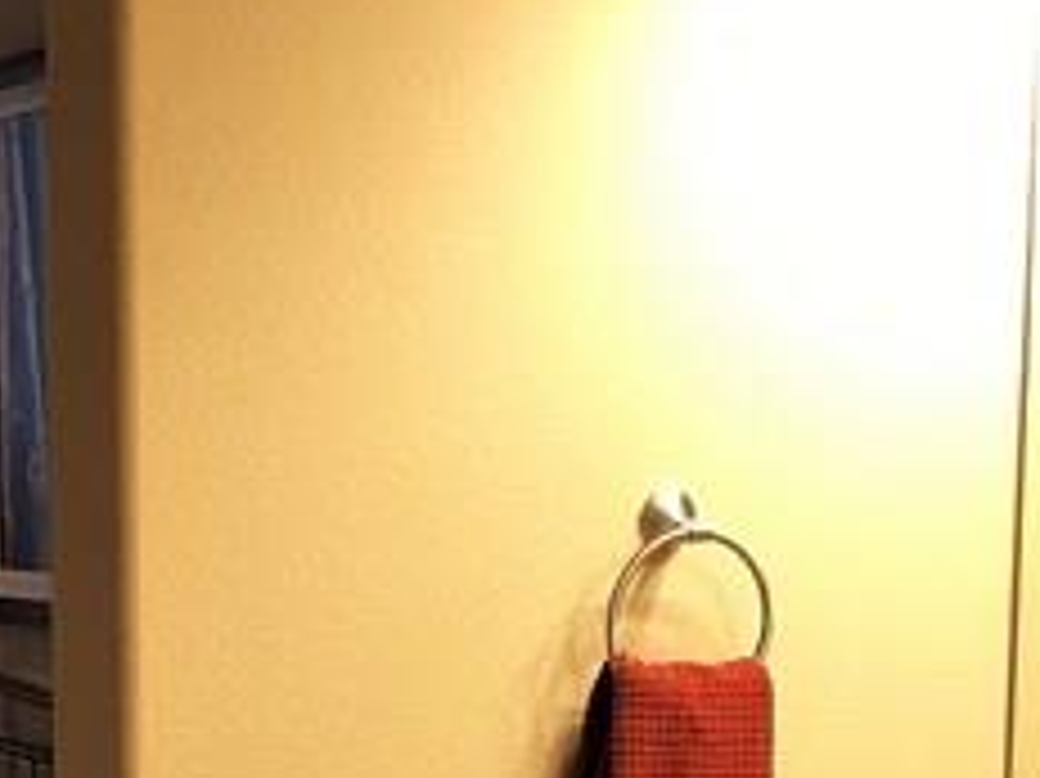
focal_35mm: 124
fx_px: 3724
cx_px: 392
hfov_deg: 15.9
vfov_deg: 11.5
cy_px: 1165
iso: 40
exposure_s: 1/15
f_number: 1.8
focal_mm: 3.99
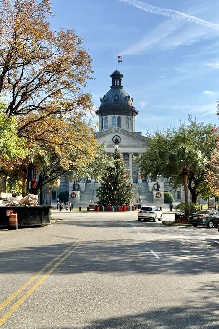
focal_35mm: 51
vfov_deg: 38.9
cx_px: 115
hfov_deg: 26.5
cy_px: 167
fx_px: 465
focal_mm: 6.86
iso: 64
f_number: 1.78
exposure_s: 1/5376
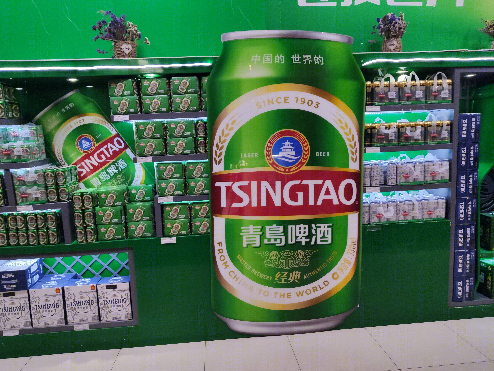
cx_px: 247
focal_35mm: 26
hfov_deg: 67.3
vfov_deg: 53.1
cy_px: 186
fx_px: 371
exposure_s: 1/50
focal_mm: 4.75
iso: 174
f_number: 1.75
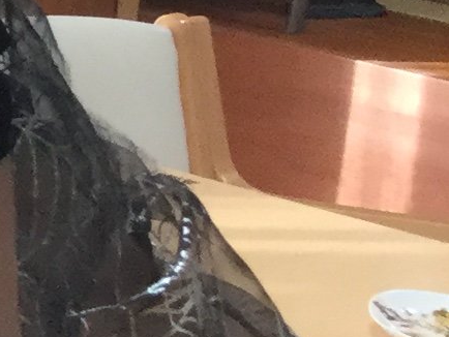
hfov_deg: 6.9
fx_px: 3024
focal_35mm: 233
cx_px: -1228
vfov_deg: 6.4
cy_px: 170
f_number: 2.4
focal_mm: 3.3
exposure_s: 1/30
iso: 32
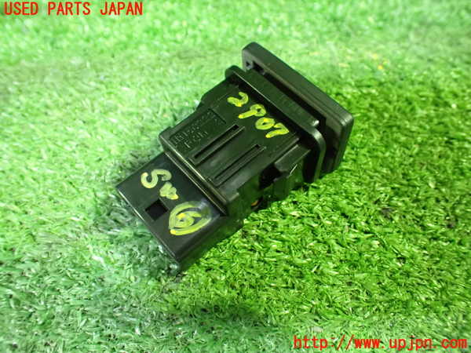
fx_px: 408
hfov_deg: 60.0
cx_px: 236
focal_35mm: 30
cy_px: 176
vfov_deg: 46.8
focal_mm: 5.4
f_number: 2.3
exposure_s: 1/30
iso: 1250
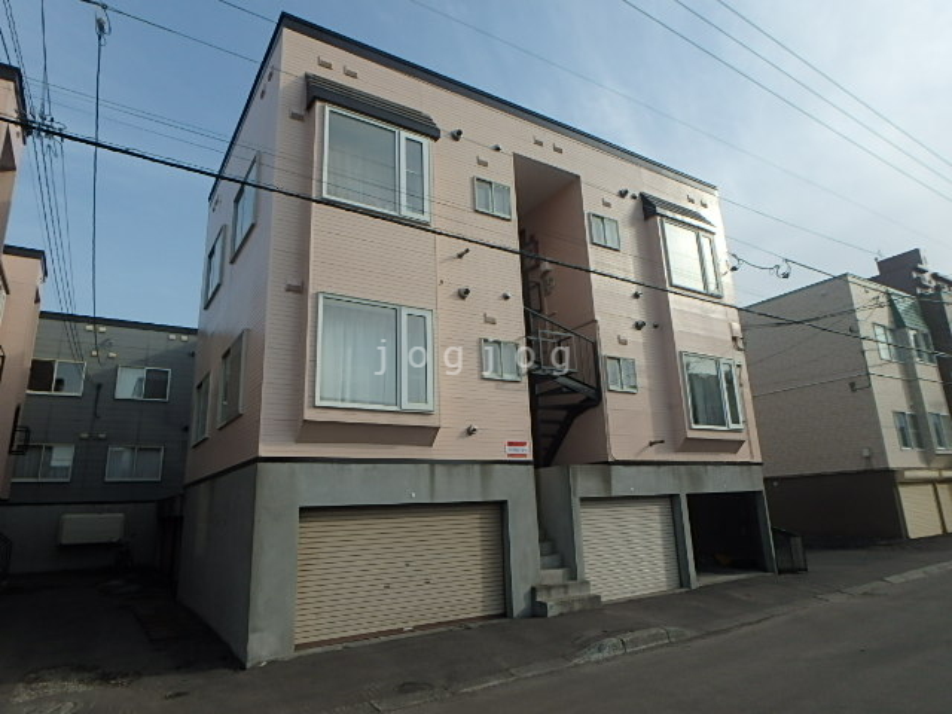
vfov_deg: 63.4
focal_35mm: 21
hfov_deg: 79.0
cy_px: 357
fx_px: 578
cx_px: 476
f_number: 6
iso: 125
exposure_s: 1/500
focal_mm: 3.7
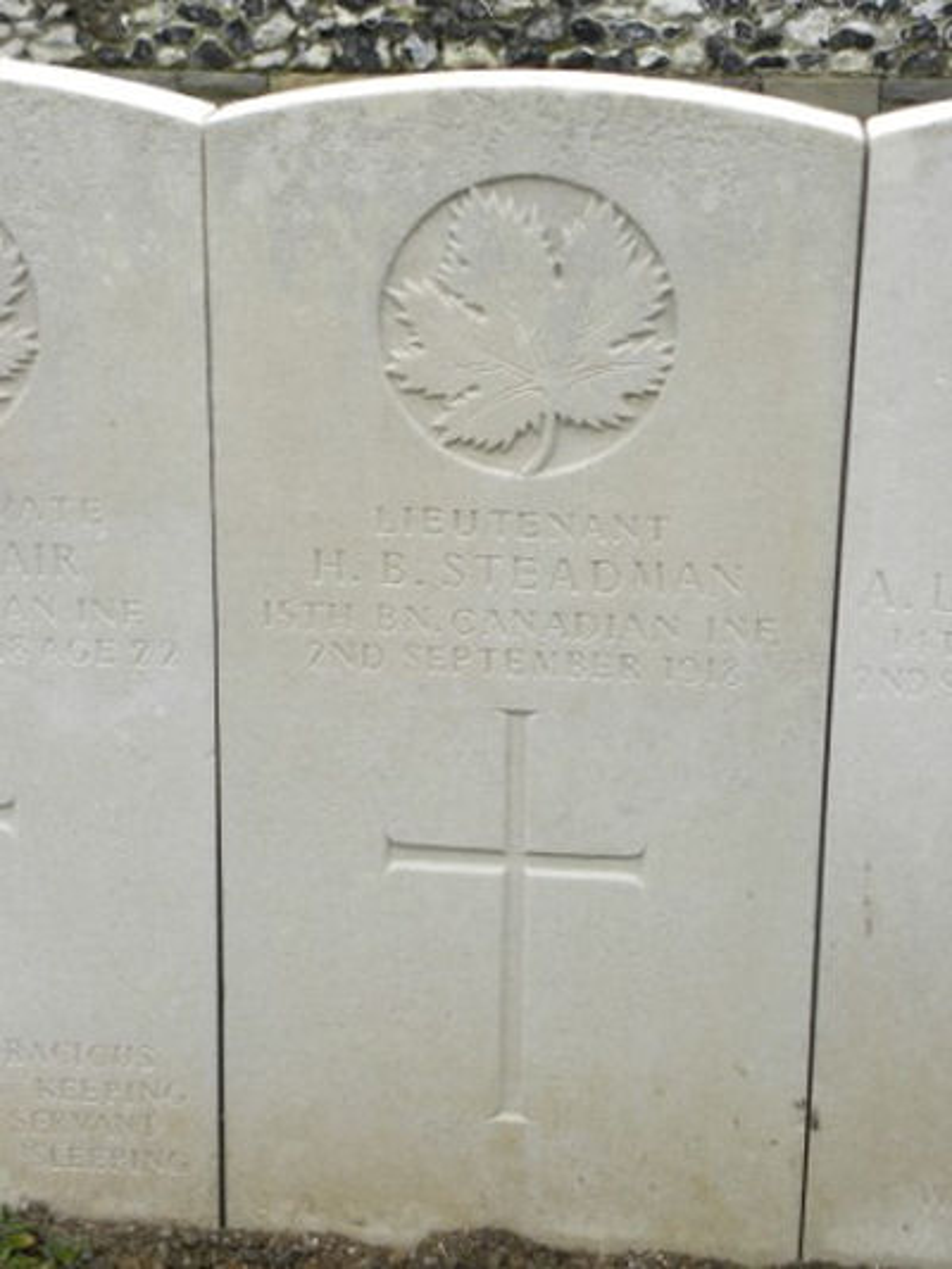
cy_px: 634
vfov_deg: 26.0
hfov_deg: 19.6
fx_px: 2749
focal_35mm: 75
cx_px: 476
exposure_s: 1/73.4
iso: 88
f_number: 4
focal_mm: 13.4
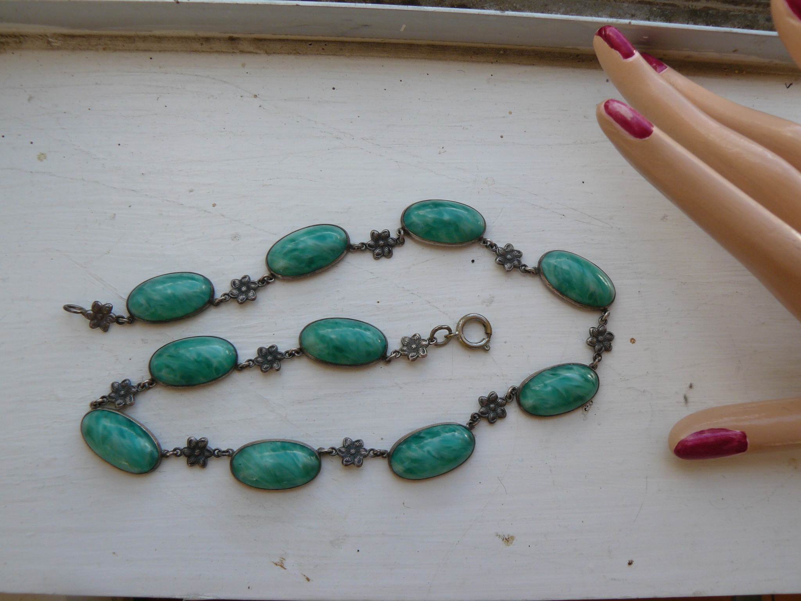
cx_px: 400
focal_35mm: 36
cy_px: 300
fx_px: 833
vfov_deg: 39.7
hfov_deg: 51.4
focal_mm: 6
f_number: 4
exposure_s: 1/160
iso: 100
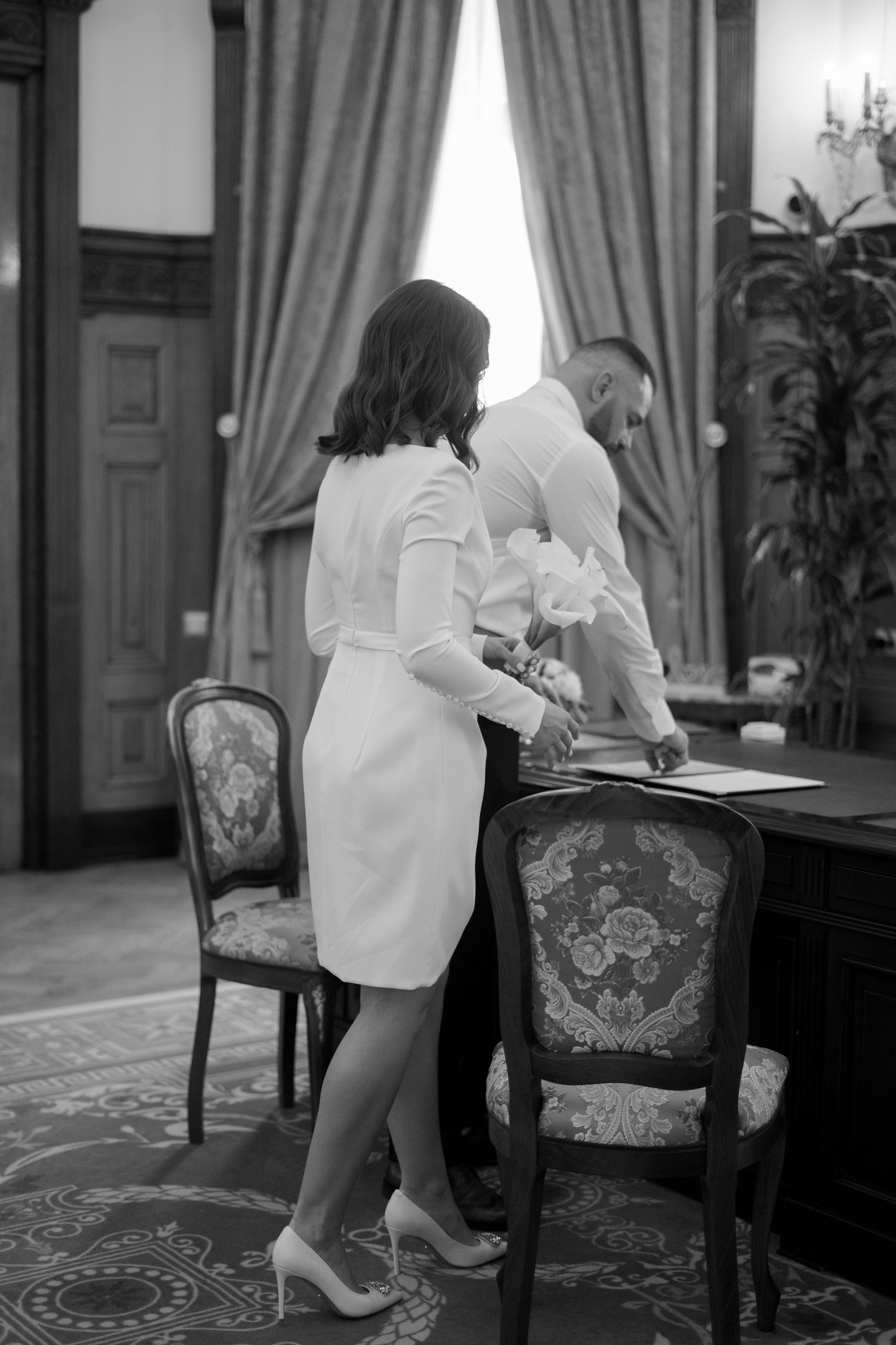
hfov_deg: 26.5
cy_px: 671
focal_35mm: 51
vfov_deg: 38.9
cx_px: 453
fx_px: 1904
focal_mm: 50
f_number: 1.8
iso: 1000
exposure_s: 1/640
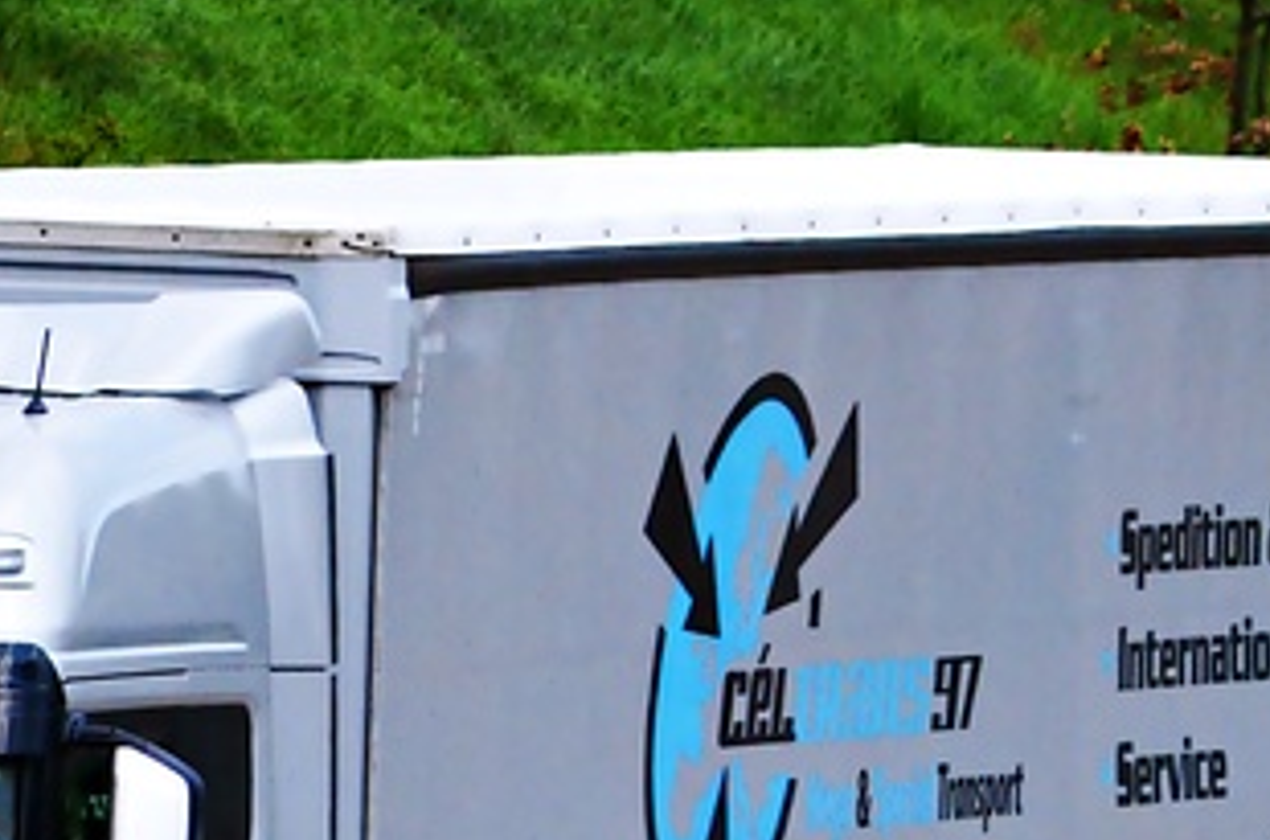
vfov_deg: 1.4
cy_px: 885
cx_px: 340
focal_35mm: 1006
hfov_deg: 2.1
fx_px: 35399
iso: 800
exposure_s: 1/1600
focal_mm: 260
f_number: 10
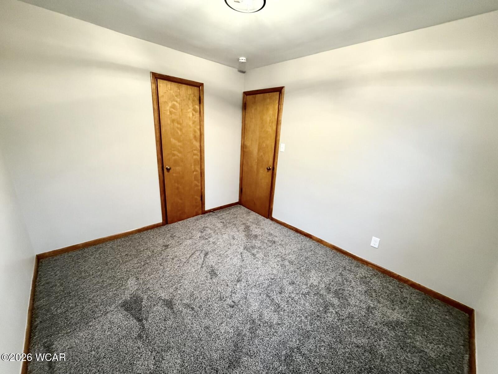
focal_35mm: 14
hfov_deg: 102.1
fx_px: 201
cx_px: 249
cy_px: 187
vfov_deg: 85.7
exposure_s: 1/60
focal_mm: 2.22
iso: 500
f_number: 2.2
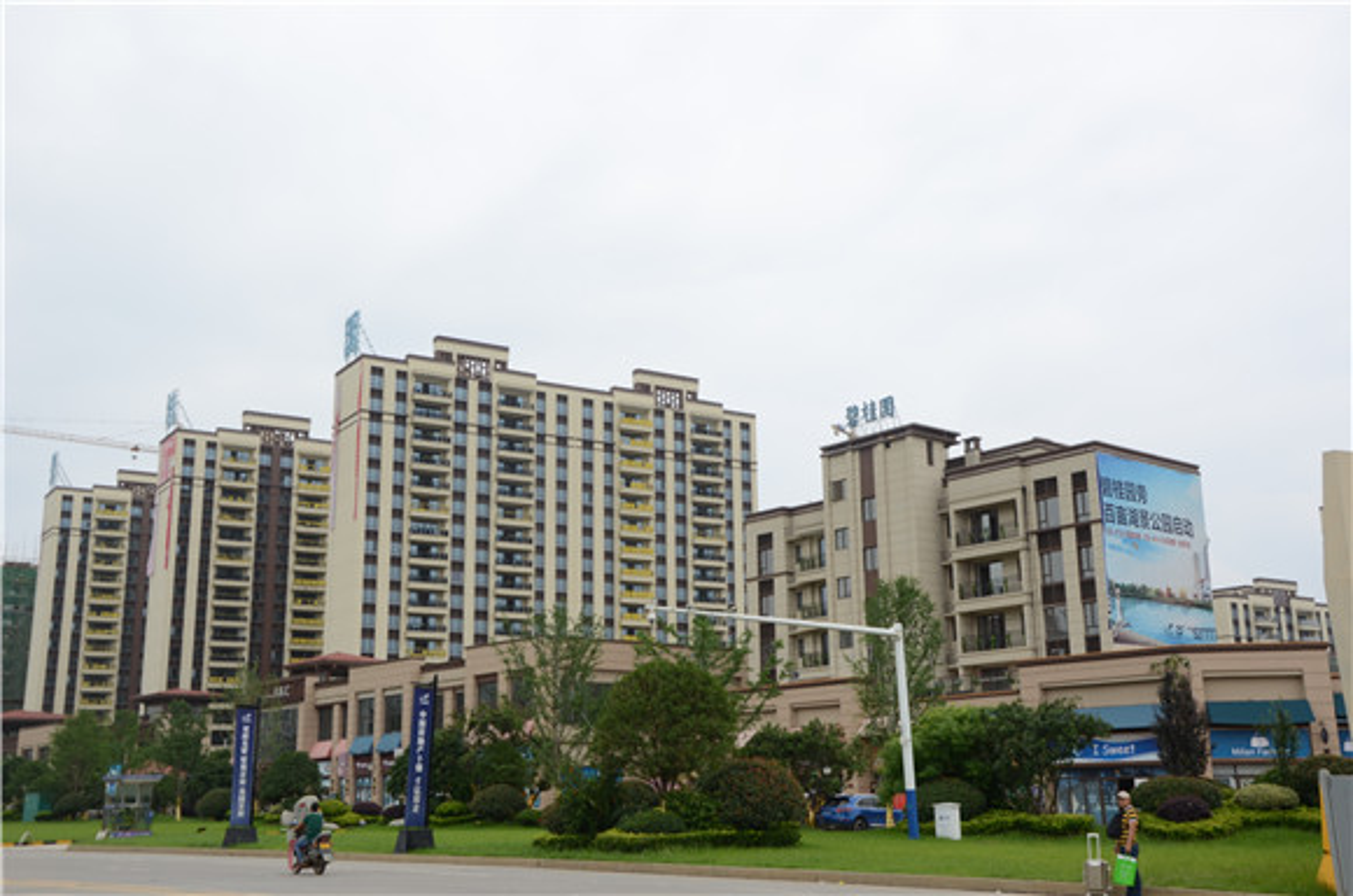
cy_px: 448
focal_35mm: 39
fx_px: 1463
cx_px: 676
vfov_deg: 34.1
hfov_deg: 49.6
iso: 100
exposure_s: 1/250
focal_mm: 26
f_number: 8
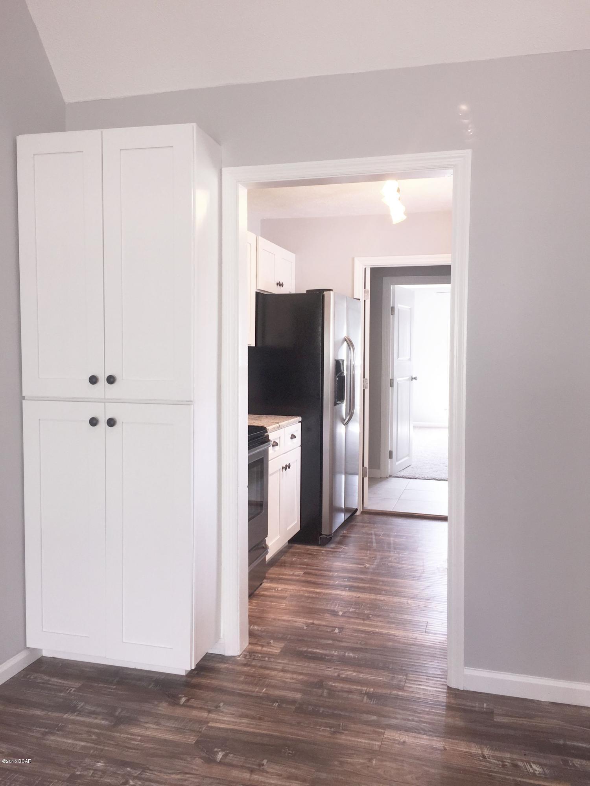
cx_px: 295
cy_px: 393
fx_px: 659
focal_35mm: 29
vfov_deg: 61.7
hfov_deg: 48.2
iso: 32
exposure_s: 1/34
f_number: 2.2
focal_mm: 4.15
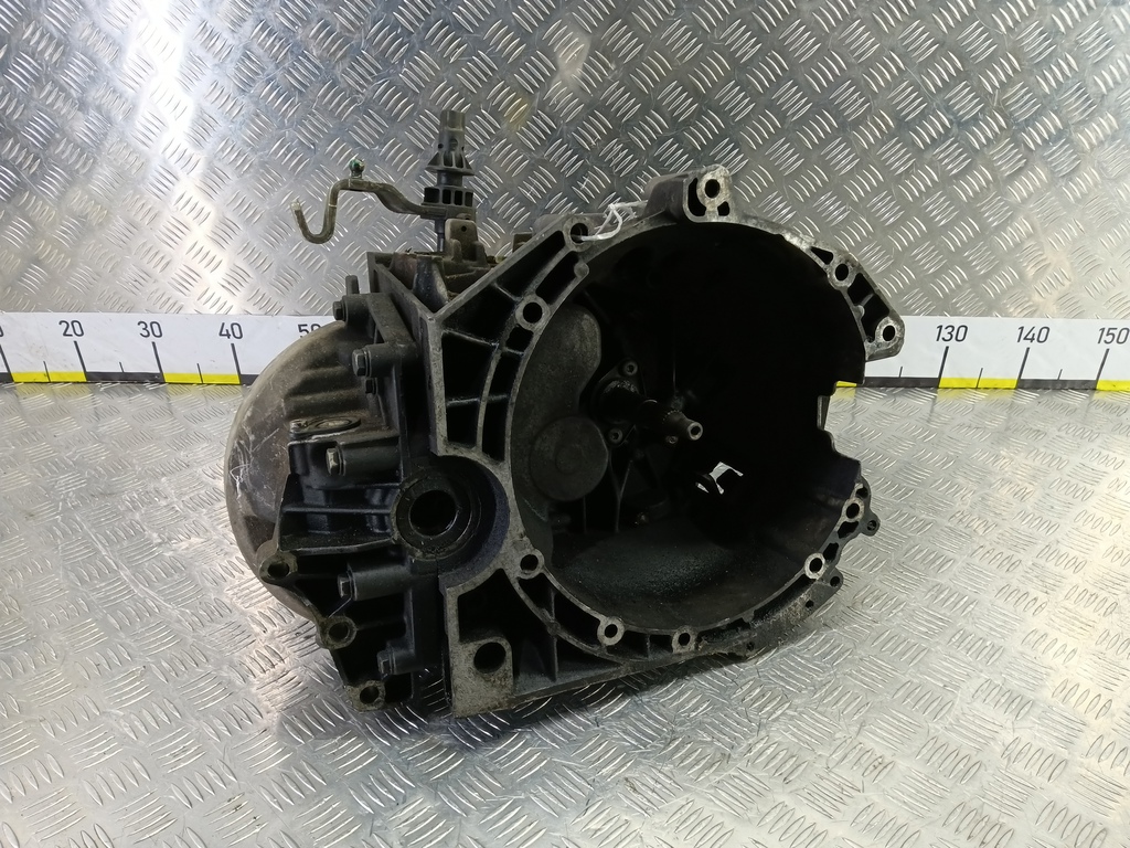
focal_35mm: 23
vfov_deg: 58.9
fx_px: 751
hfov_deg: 73.9
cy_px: 424
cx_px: 565
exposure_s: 1/50
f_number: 1.6
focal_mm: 4.11
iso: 207
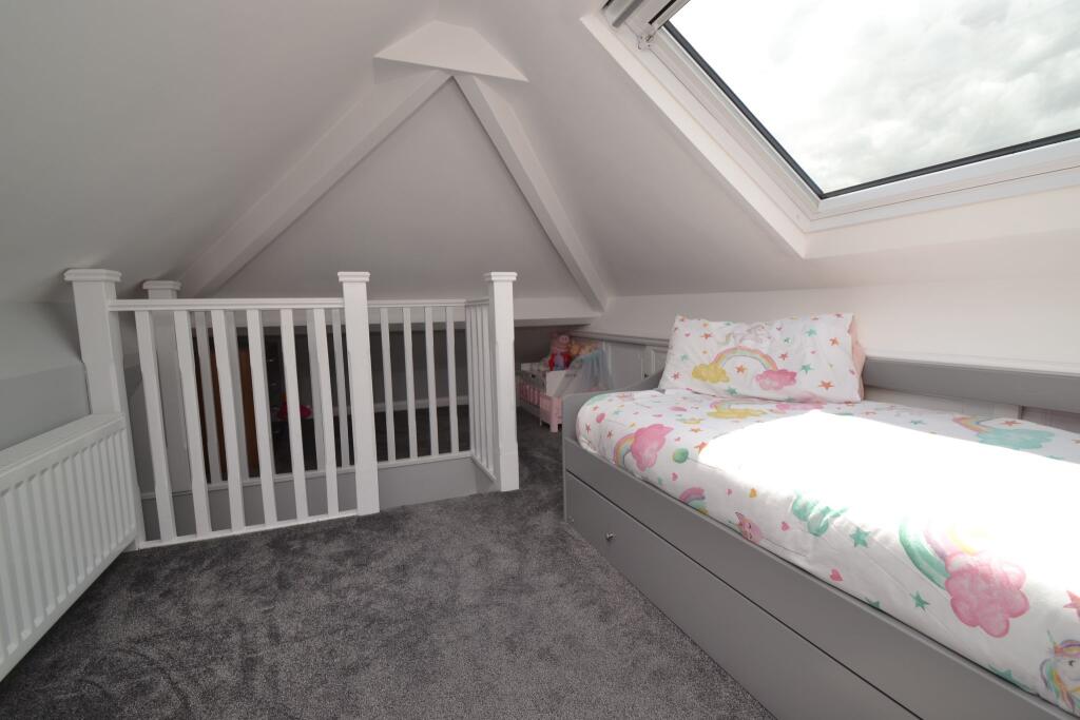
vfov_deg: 77.3
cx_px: 540
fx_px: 450
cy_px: 360
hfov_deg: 100.4
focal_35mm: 15
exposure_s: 1/160
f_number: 6.3
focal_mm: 10
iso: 100
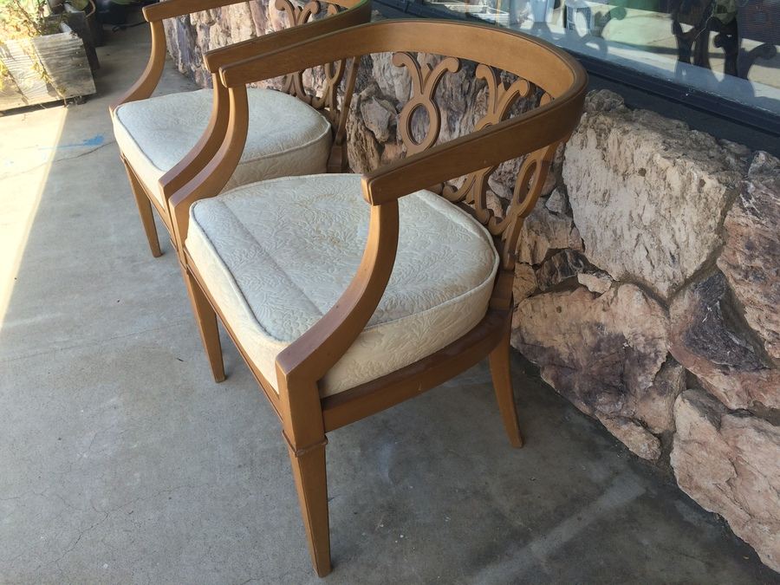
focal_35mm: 29
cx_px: 390
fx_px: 653
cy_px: 292
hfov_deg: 61.7
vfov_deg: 48.2
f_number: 2.2
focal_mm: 4.15
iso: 32
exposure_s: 1/321
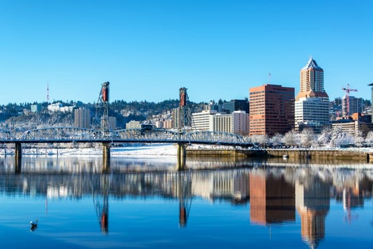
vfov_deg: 28.1
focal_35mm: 48
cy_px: 124
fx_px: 497
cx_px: 186
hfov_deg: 41.1
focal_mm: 48
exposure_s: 1/400
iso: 200
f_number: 8
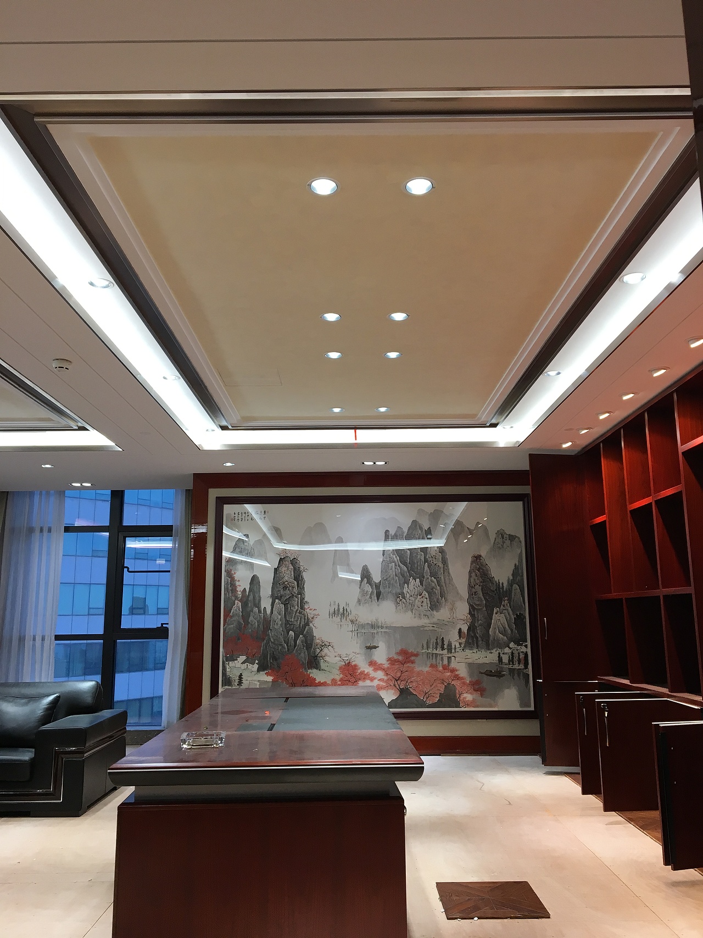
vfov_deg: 61.7
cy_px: 469
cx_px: 352
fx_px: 785
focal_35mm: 29
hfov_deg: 48.2
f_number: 2.2
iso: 32
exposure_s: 1/33
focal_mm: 4.15
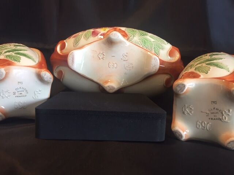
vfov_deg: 48.2
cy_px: 88
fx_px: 196
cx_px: 117
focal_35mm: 29
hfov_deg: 61.7
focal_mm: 4.15
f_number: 2.2
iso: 80
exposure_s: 1/33
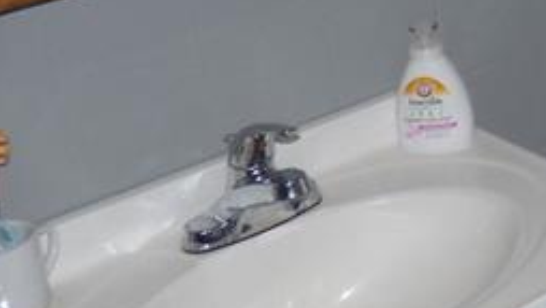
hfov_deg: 20.2
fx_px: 1274
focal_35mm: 88
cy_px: -78
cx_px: 856
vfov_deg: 13.3
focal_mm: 3.58
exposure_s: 1/60
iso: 125
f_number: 2.8
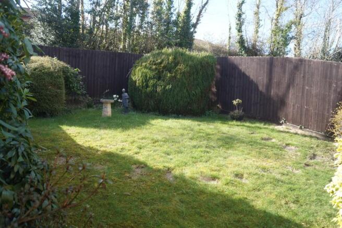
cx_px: 171
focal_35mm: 27
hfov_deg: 67.4
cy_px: 114
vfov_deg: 47.9
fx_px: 256
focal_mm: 18
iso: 100
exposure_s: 1/160
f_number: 3.5
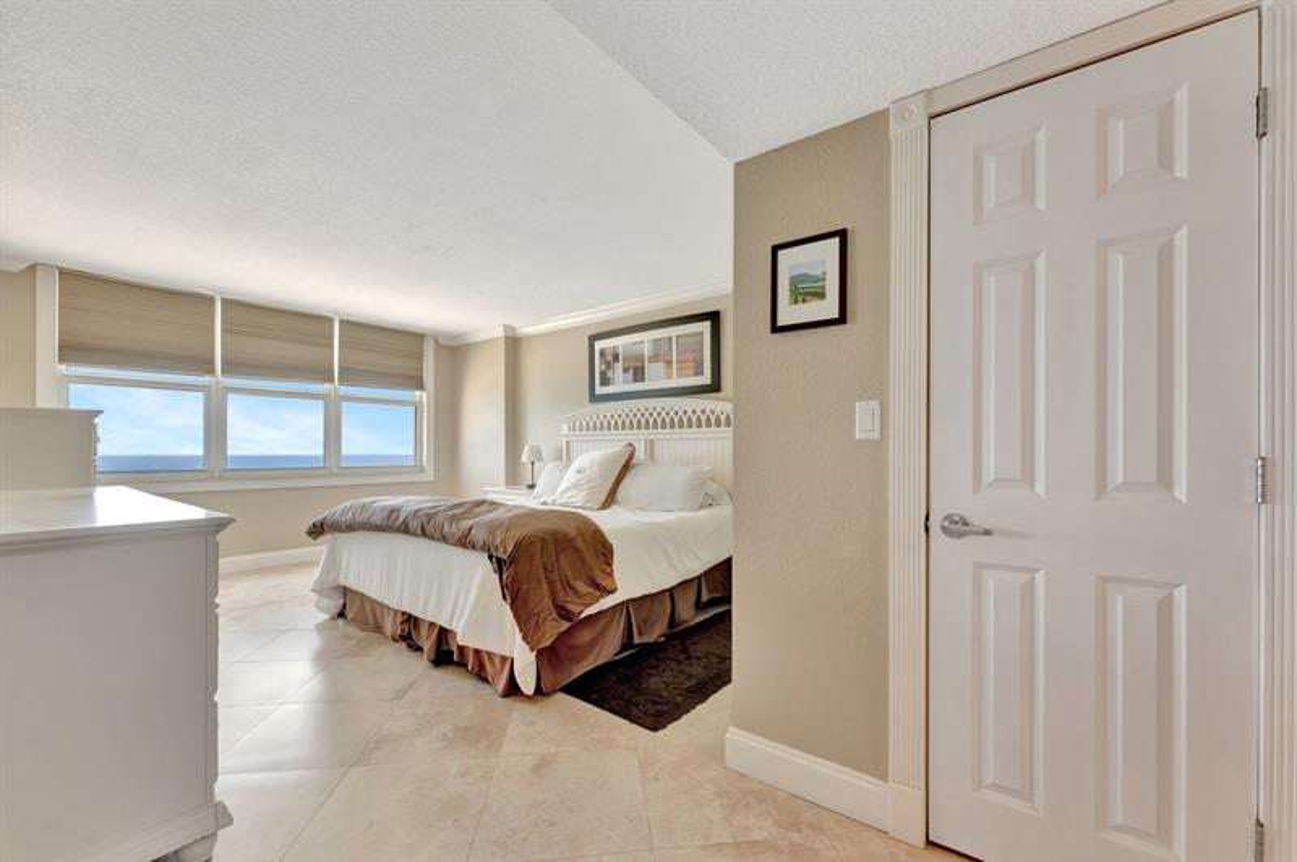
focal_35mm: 14
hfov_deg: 104.3
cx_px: 648
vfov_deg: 81.1
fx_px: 504
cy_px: 431
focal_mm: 14
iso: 400
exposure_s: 1/10
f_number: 8
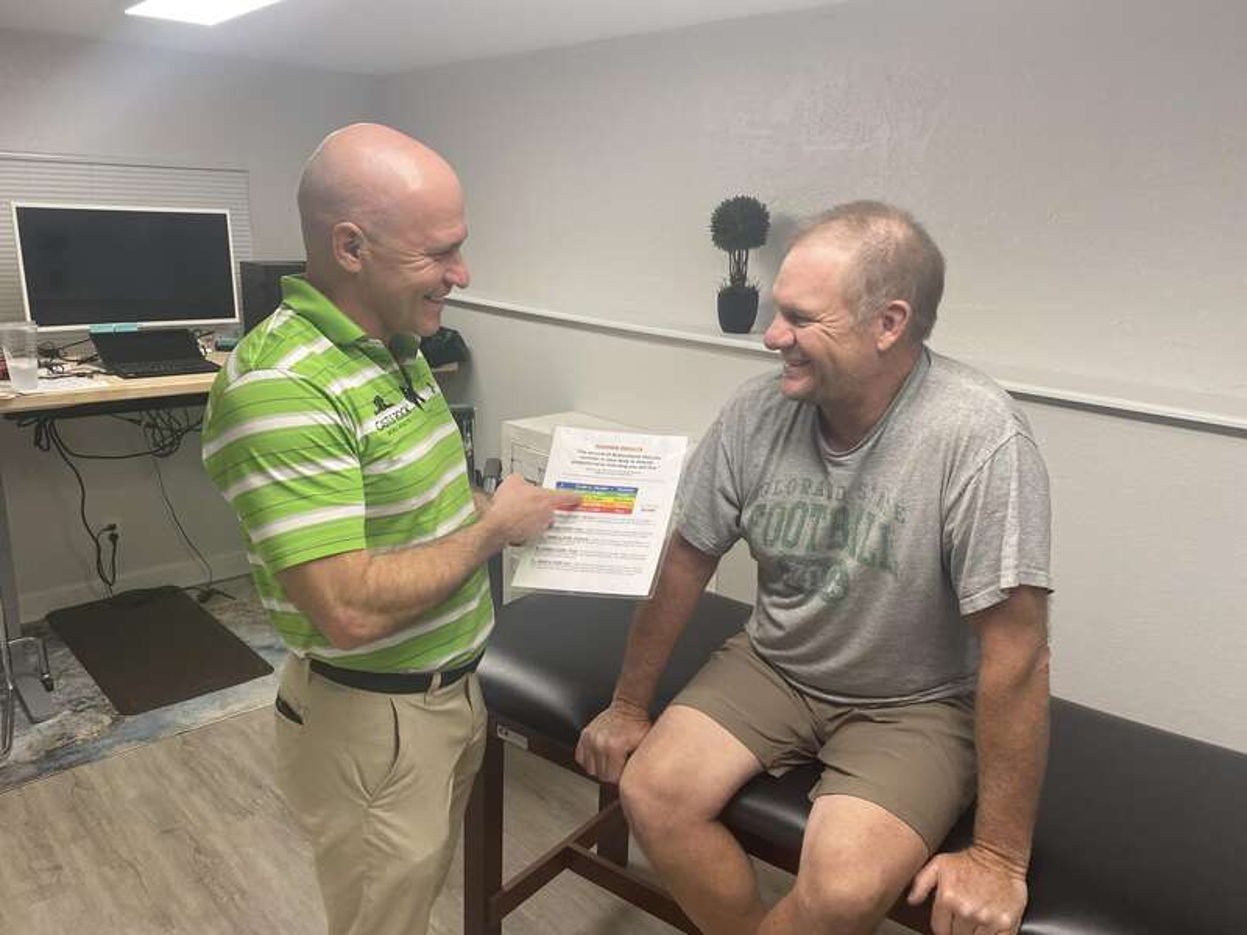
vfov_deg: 53.1
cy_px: 468
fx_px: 937
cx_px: 624
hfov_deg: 67.3
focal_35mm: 26
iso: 100
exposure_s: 1/120
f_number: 1.8
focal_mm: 4.25
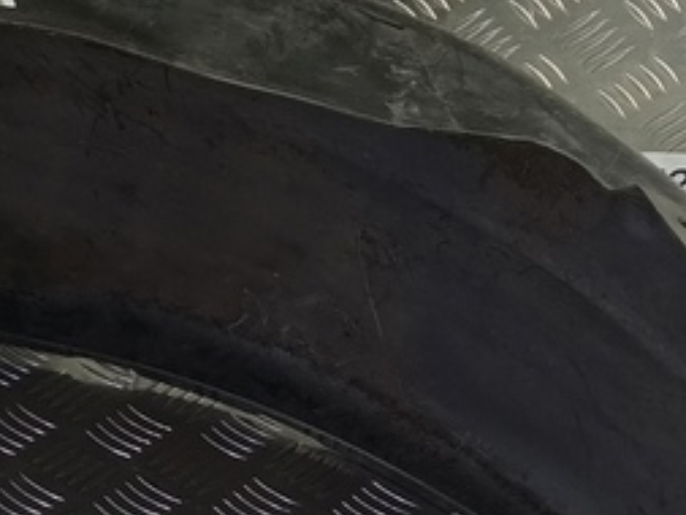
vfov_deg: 15.8
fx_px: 1844
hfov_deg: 19.8
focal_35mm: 93
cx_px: -138
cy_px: 374
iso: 148
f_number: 1.6
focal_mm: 4.11
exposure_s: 1/50
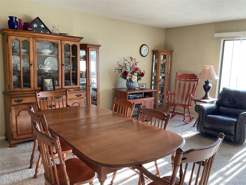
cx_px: 123
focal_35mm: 29
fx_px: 206
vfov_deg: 48.2
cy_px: 92
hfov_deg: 61.7
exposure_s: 1/121
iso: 64
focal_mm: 3
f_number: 1.8
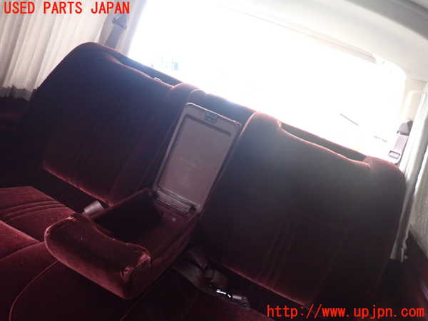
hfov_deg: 69.4
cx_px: 214
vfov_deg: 54.9
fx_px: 309
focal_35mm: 25
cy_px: 160
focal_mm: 4.5
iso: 800
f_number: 2
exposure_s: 1/30
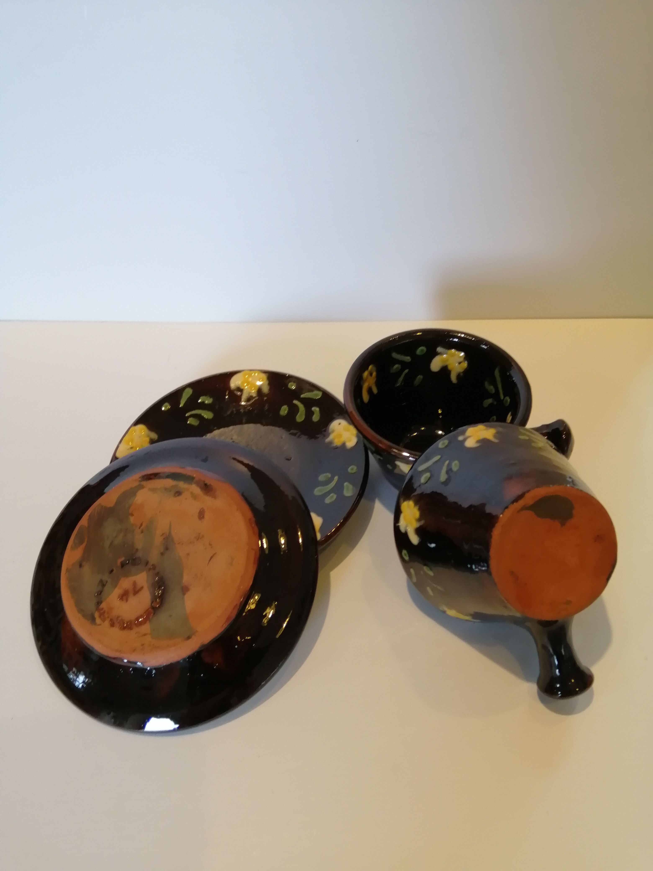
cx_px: 326
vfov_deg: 67.3
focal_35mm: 26
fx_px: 654
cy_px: 436
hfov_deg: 53.1
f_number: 1.8
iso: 125
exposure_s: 1/33.3
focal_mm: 3.6
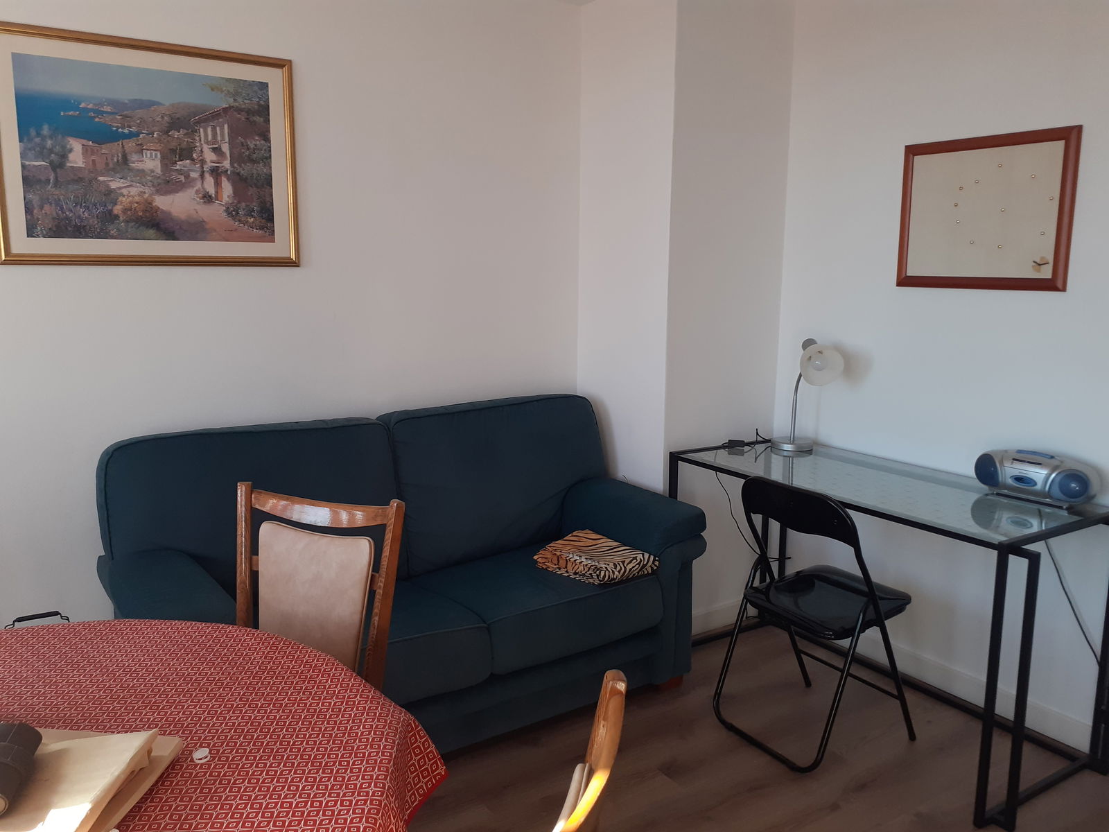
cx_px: 554
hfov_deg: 65.3
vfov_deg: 51.4
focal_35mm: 27
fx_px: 865
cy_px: 416
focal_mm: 3.6
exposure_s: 1/100
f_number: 1.9
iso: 64
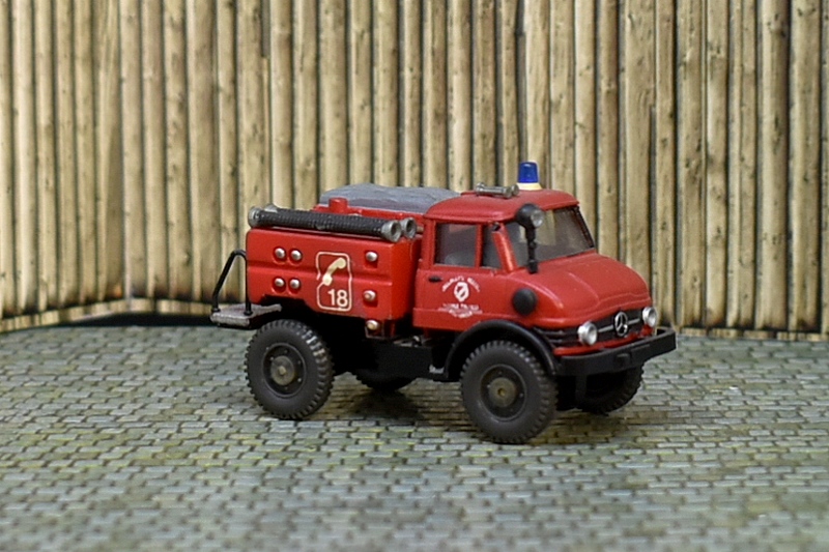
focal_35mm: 38
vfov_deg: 35.5
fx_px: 863
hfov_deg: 51.3
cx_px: 414
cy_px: 276
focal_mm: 25
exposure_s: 1/60
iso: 400
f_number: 4
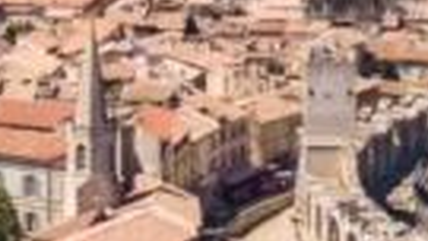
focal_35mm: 215
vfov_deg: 5.6
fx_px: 2440
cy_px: -59
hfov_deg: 10.0
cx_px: 32
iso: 100
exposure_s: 1/1600
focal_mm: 4.7
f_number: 2.2
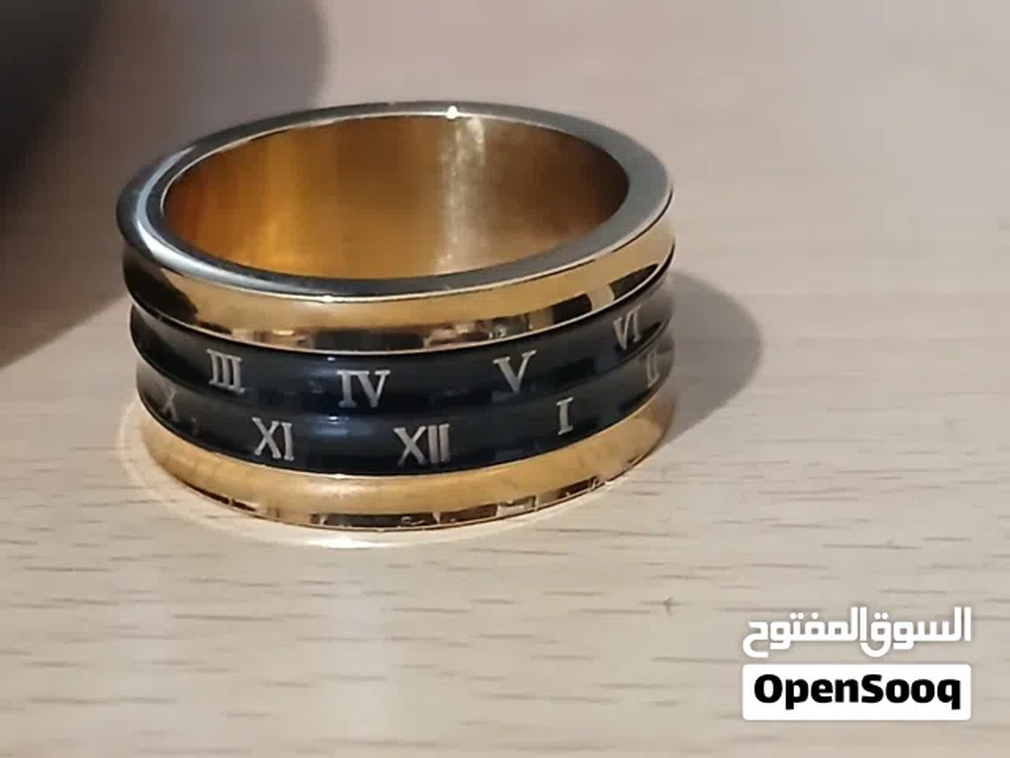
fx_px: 759
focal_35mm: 26
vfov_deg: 53.1
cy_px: 379
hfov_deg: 67.3
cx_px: 505
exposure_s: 1/16.7
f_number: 1.8
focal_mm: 3.98
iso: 800
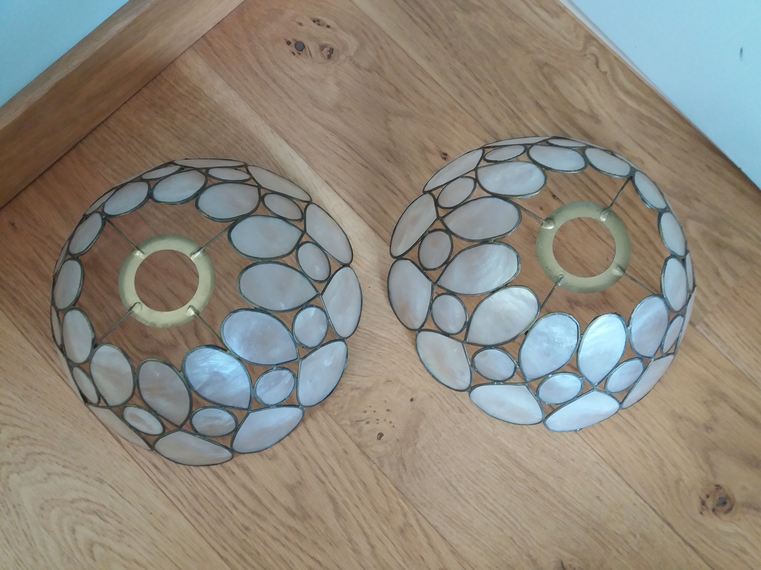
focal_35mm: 28
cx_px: 380
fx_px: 616
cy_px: 285
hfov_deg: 63.4
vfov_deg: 49.7
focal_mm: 3.7
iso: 160
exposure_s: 1/25
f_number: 1.9
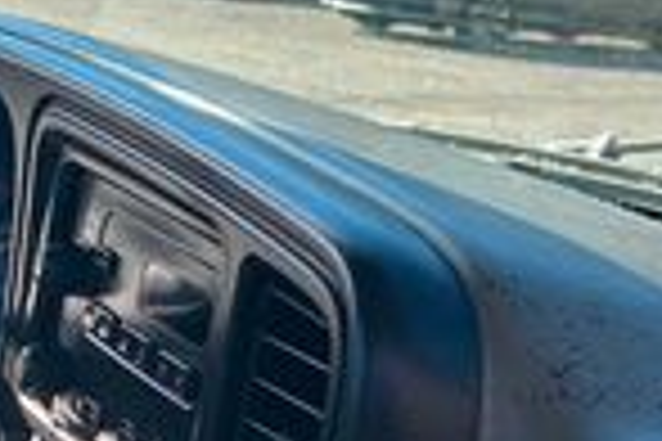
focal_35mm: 118
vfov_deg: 11.5
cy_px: 450
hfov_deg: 17.3
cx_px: 167
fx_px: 2170
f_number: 1.5
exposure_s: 1/718
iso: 50
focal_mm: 5.7
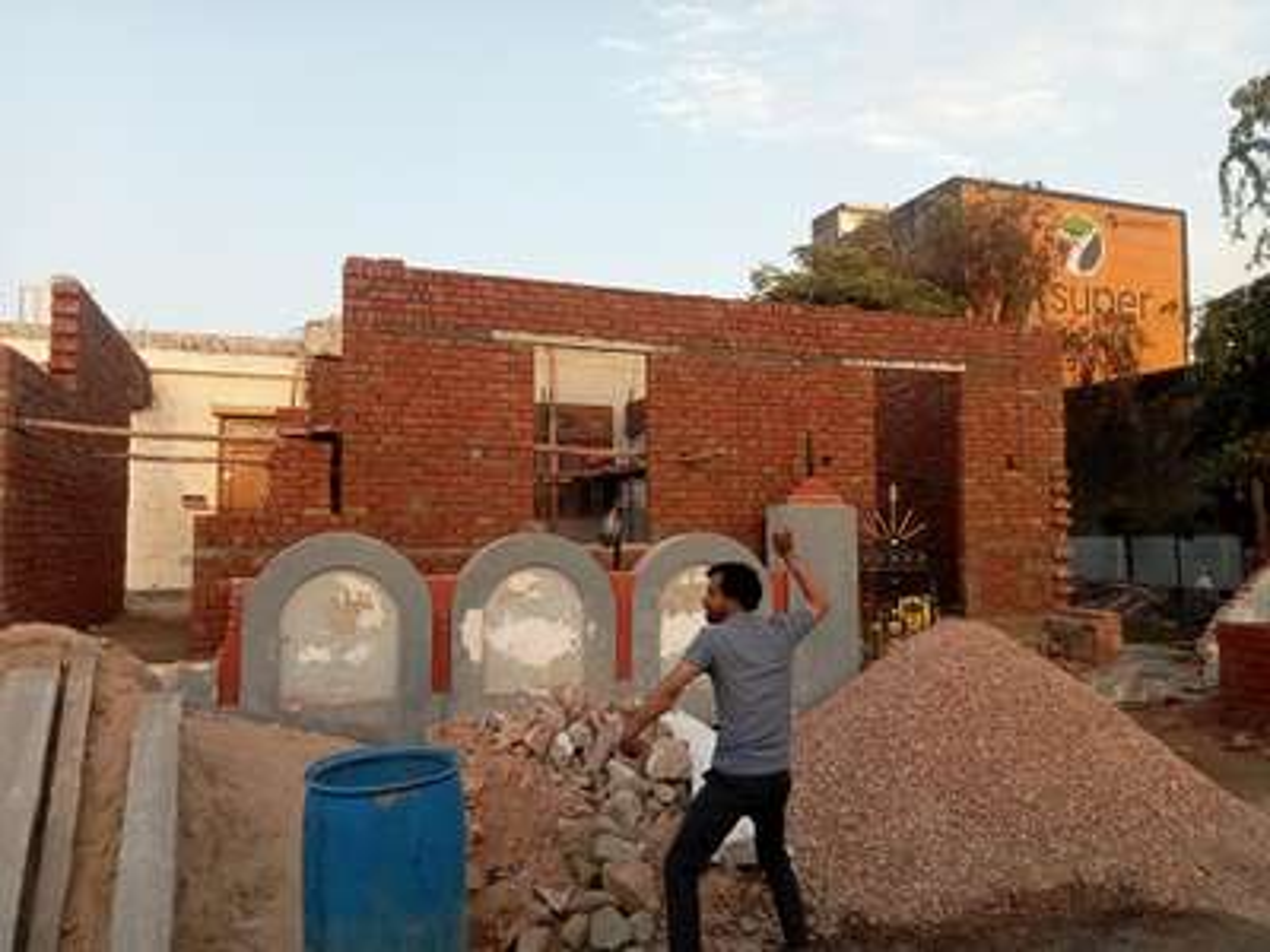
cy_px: 476
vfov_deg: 49.7
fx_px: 1027
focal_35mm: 28
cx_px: 635
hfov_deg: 63.4
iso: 106
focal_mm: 3.46
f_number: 2.2
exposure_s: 1/177
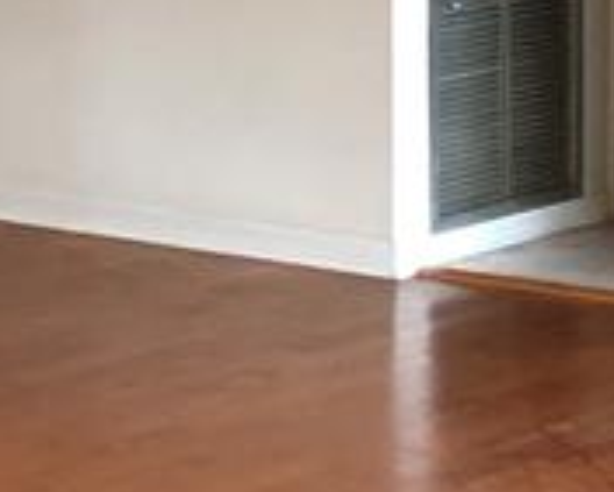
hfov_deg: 10.9
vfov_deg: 9.7
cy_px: 24
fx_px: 2891
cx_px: -649
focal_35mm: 159
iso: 80
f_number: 1.8
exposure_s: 1/15
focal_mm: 3.99
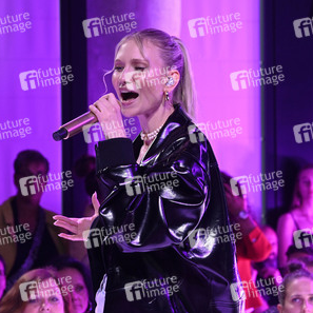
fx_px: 1780
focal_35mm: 174
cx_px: 124
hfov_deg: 10.0
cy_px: 157
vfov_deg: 10.0
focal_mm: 135
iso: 4000
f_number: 8
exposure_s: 1/400
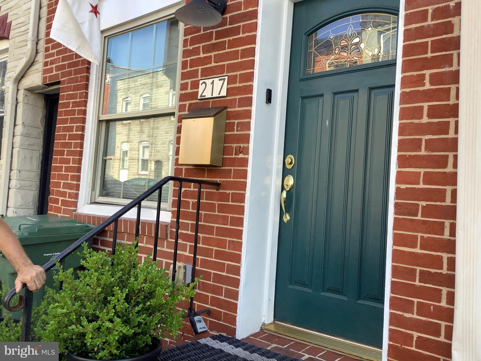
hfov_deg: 58.4
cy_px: 180
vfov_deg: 45.4
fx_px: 431
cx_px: 240
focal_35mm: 31
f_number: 2.4
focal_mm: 3.3
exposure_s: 1/155
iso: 25
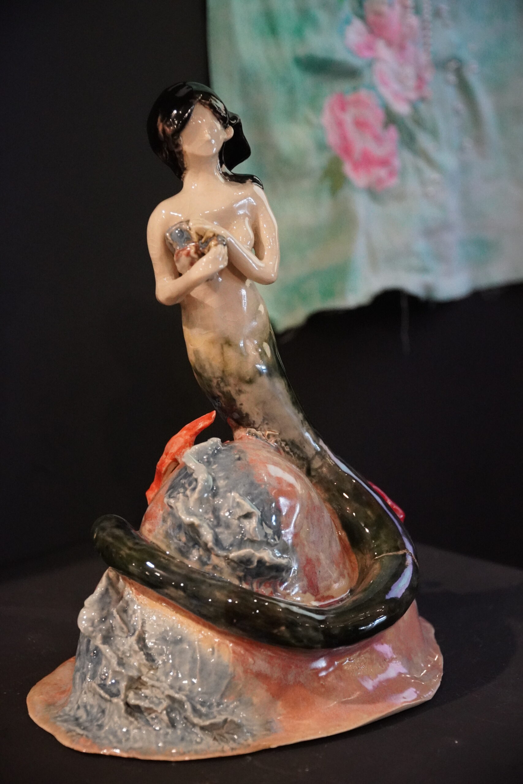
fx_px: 1667
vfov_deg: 26.5
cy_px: 392
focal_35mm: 76
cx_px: 262
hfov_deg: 17.8
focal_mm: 51
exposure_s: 1/125
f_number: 4
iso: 6400
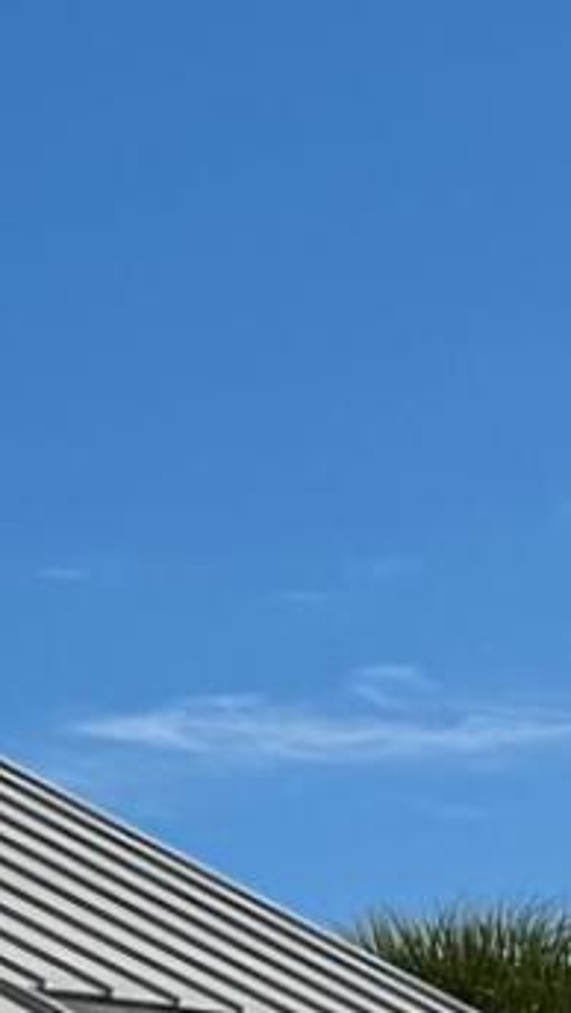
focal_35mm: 228
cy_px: 839
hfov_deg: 4.1
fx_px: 6125
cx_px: -3123
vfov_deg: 9.4
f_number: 1.78
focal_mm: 6.86
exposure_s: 1/7092
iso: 80
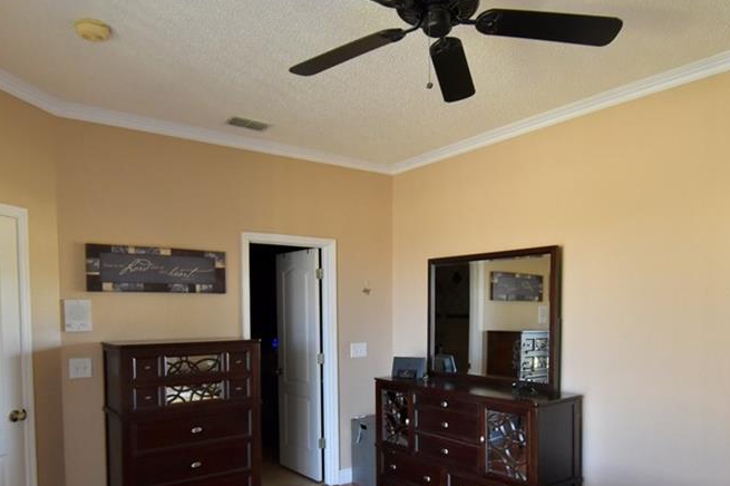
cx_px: 387
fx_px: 523
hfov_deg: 69.8
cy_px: 329
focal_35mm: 26
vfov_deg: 48.9
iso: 2000
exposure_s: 1/15
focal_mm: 11
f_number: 9
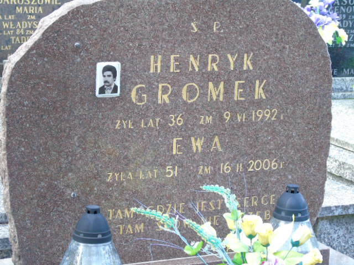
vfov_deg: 13.7
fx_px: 1104
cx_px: 177
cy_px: 132
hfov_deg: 18.2
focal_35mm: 108
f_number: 4.4
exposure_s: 1/60
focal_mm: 19
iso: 200
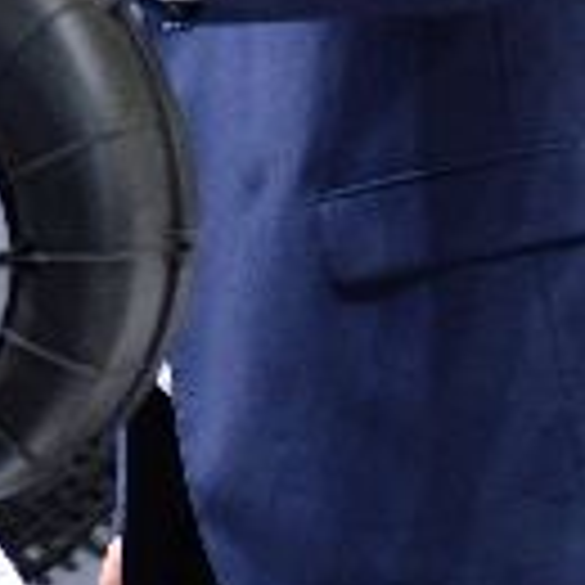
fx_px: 7017
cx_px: -126
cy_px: -488
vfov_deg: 4.7
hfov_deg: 4.8
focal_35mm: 367
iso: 800
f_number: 2.8
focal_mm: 70
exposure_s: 1/160
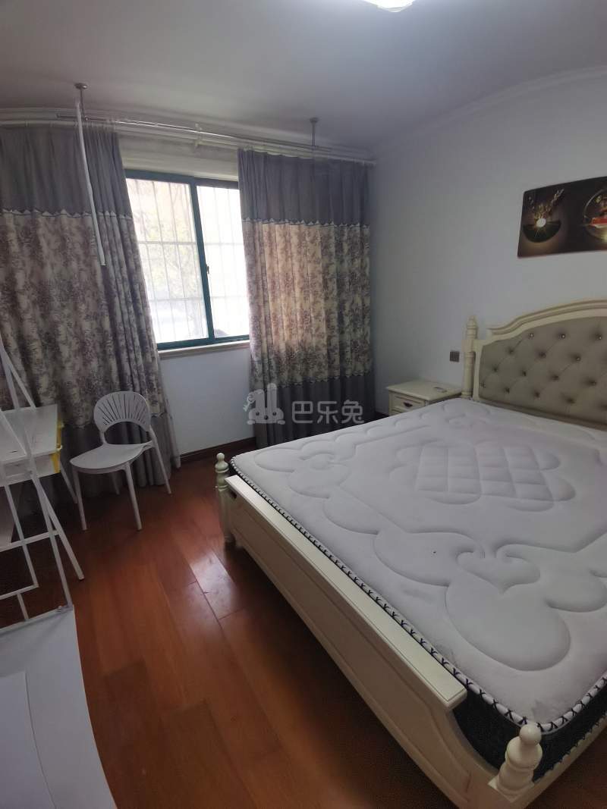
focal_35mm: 17
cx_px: 304
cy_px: 404
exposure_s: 1/50
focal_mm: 1.78
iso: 160
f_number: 2.4
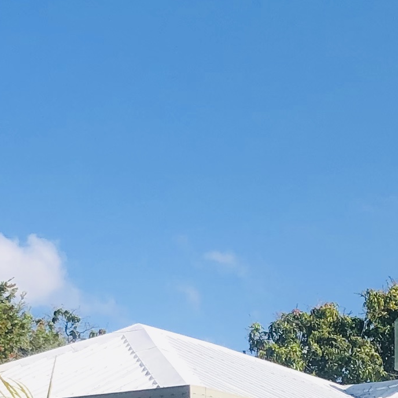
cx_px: 455
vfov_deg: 11.5
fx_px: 1886
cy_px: 605
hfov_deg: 11.8
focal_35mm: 145
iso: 20
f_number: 1.8
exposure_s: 1/2000
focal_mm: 3.99
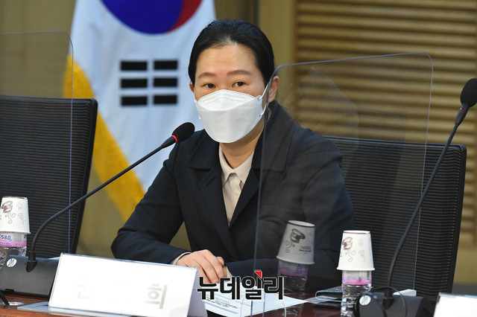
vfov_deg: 6.0
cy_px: 158
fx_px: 3046
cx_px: 238
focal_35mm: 230
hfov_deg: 9.0
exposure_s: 1/250
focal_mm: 230
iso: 6400
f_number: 7.1
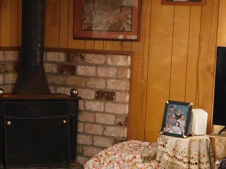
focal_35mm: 95
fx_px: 620
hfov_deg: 20.6
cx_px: 80
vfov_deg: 15.4
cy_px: 151
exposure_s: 1/30
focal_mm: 4
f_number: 3
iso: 360
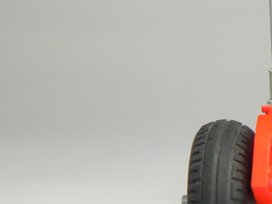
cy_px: 55
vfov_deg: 5.0
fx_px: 2342
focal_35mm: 298
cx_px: 271
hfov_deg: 6.6
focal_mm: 20.3
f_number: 3.2
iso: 80
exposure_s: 1/15
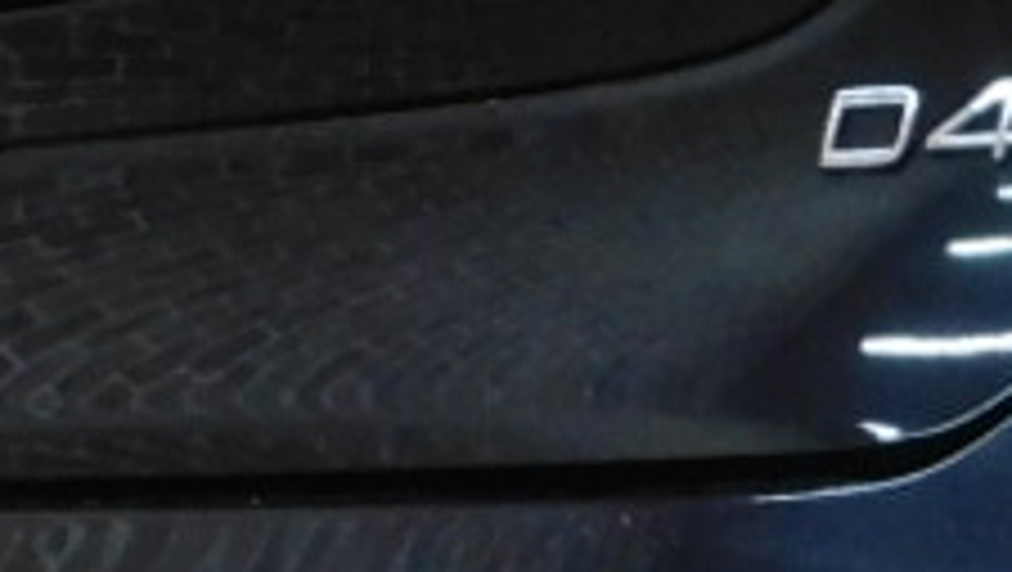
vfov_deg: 6.8
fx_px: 4780
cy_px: 540
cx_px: 1754
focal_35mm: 178
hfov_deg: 11.3
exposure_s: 1/30
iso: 280
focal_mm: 4
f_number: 3
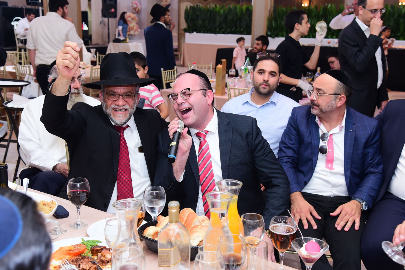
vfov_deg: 28.1
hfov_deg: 41.1
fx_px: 540
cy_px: 135
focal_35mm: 48
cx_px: 202
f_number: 5
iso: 1250
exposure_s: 1/125
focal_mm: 48
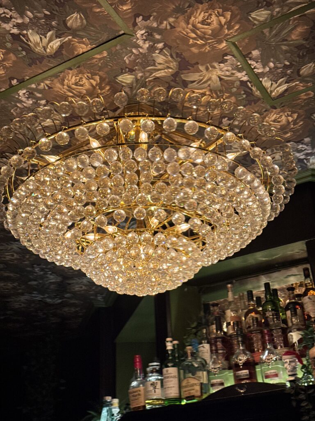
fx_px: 582
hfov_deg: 30.3
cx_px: 158
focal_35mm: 48
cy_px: 210
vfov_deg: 39.7
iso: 160
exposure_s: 1/50
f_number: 1.78
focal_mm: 6.76
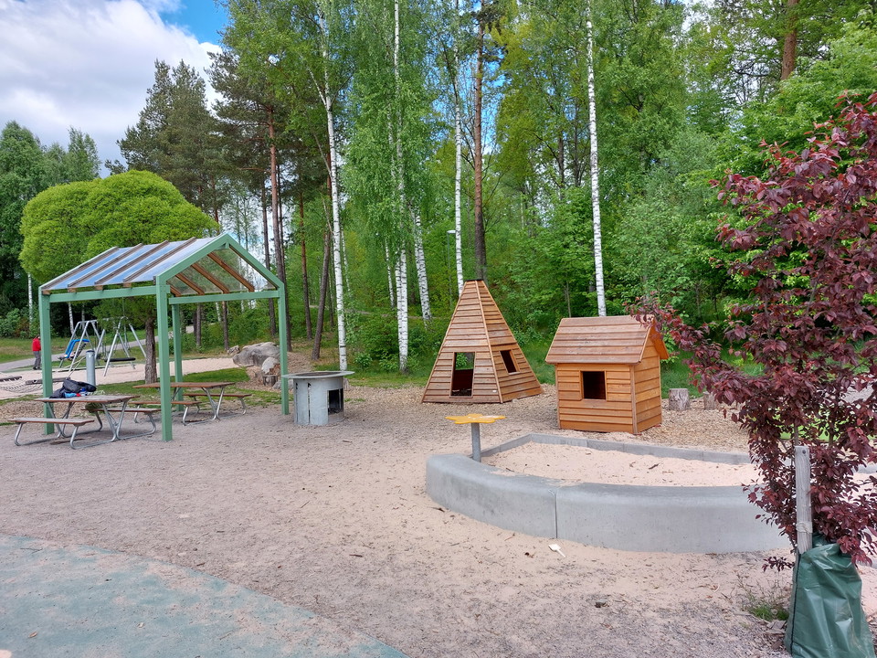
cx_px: 438
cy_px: 329
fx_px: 633
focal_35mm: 25
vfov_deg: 54.9
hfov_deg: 69.4
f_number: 1.8
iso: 25
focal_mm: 5.23
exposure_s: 1/459
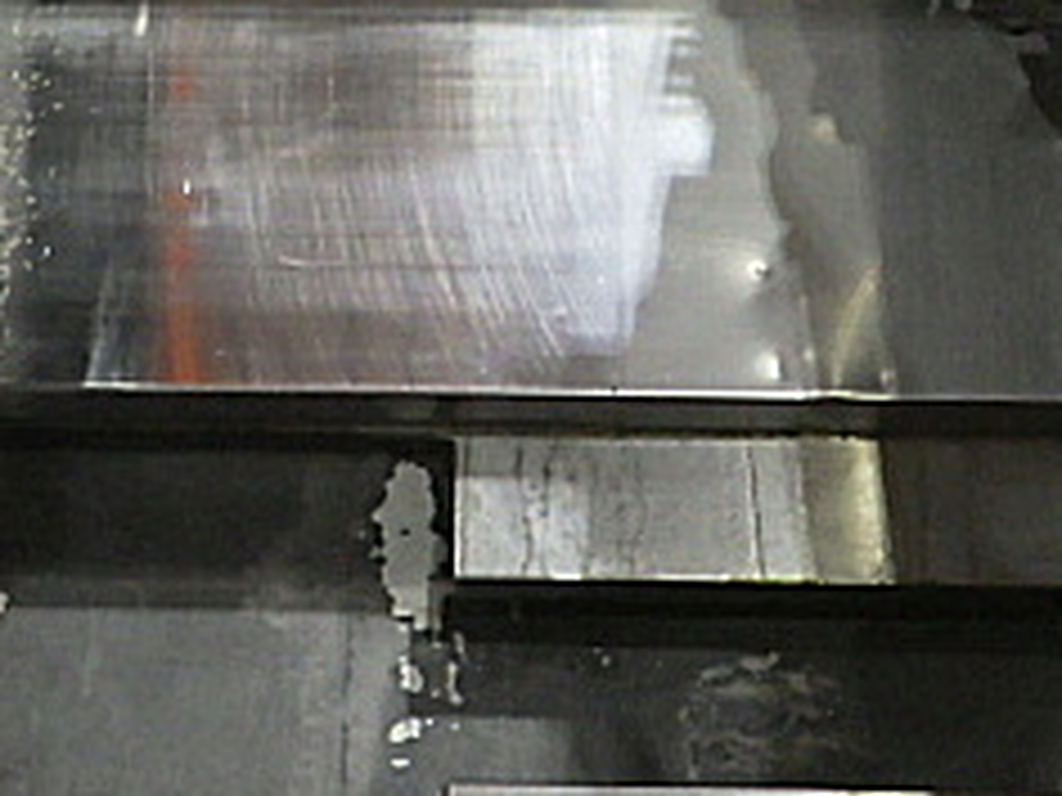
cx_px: 468
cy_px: 49
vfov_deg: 19.0
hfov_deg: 25.6
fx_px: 2332
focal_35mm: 76
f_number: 3.5
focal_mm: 5
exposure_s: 1/45
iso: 1250
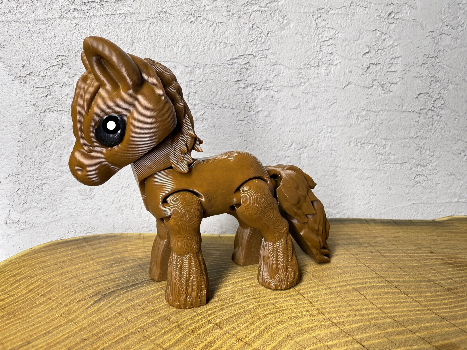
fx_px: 324
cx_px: 234
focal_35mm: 24
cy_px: 175
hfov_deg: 71.6
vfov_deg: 56.8
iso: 80
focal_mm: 2.22
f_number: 2.2
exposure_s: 1/99
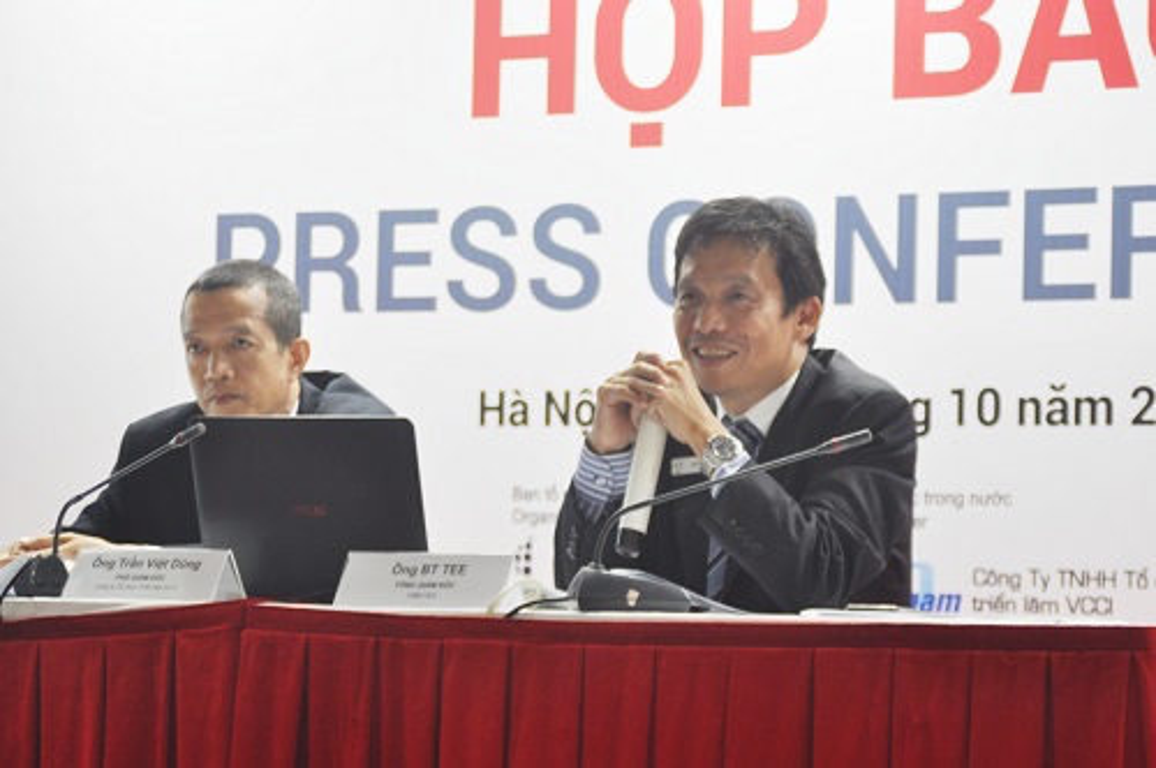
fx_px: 4329
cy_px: 384
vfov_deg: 10.1
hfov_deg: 15.2
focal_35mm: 135
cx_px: 578
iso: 500
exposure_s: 1/40
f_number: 4.5
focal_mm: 90
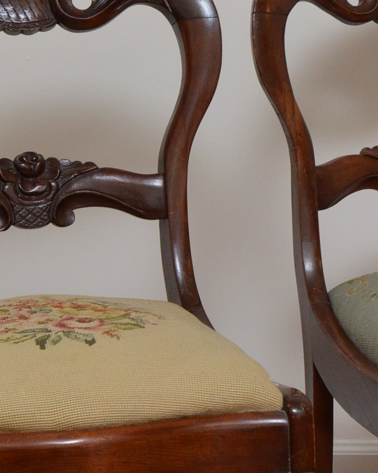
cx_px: 287
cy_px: 359
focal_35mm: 92
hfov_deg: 16.6
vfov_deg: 20.6
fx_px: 1287
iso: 800
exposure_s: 1/80
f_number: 8
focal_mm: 20
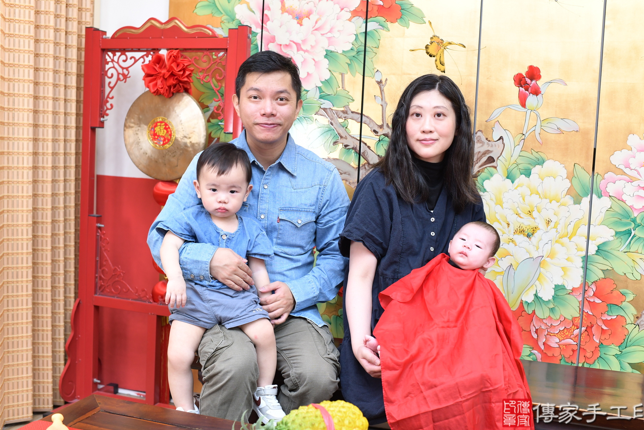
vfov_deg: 34.2
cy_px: 213
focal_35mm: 39
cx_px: 356
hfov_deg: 49.5
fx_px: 698
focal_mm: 35
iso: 1000
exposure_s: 1/200
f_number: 4.5
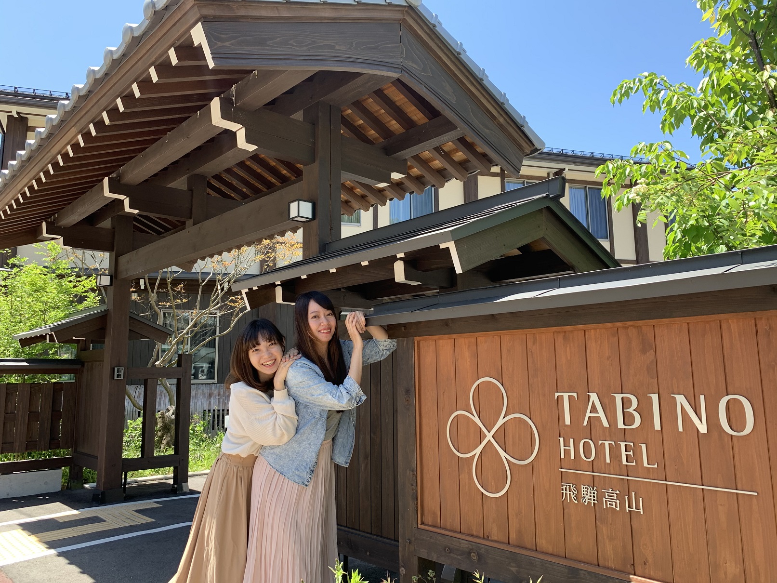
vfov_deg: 53.1
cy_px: 292
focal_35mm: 26
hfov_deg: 67.3
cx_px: 388
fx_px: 584
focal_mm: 4.25
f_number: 1.8
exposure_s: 1/245
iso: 25
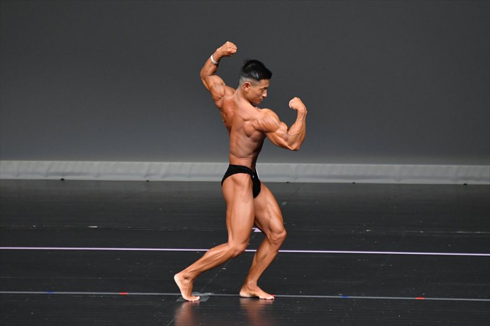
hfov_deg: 5.5
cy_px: 163
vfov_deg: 3.7
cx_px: 245
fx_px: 5102
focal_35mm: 375
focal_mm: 250
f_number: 5.6
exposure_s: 1/400
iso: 4000
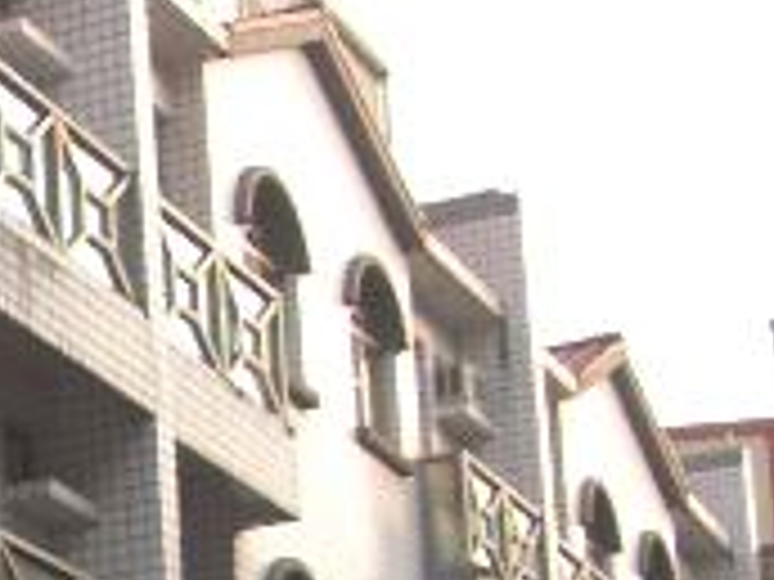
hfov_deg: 14.0
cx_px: -450
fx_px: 2907
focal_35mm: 130
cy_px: 1039
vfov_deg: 10.7
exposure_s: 1/200
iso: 80
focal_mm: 5.8
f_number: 2.6
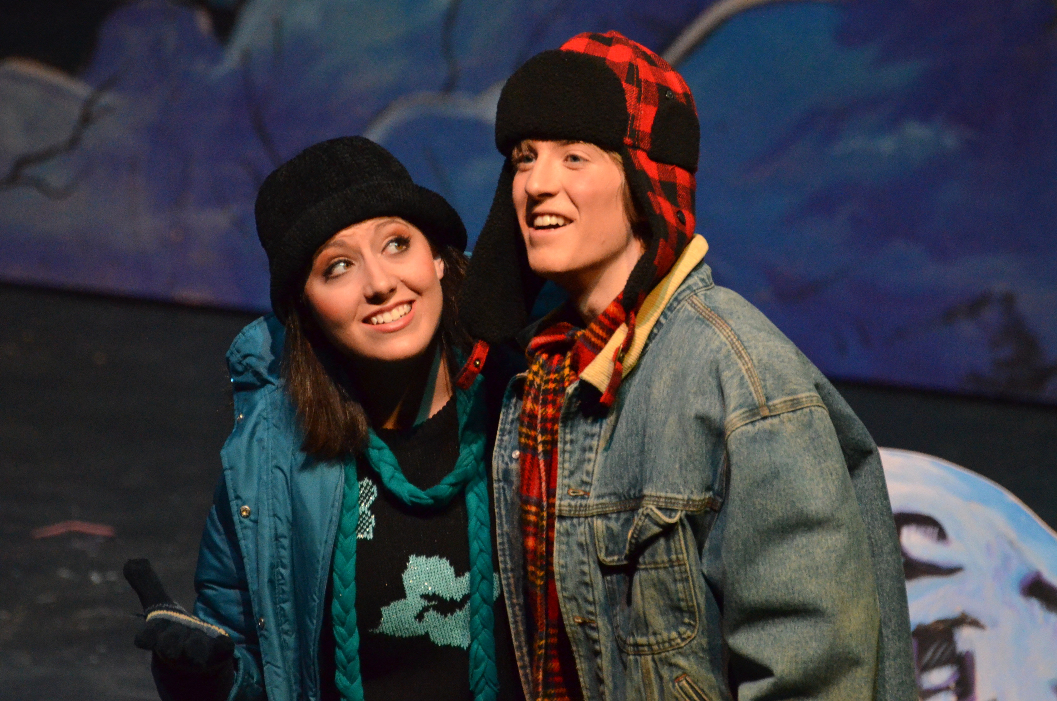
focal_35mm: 405
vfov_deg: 3.4
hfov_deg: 5.1
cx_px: 528
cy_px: 350
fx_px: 11868
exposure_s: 1/320
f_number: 5.6
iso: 4000
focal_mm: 270
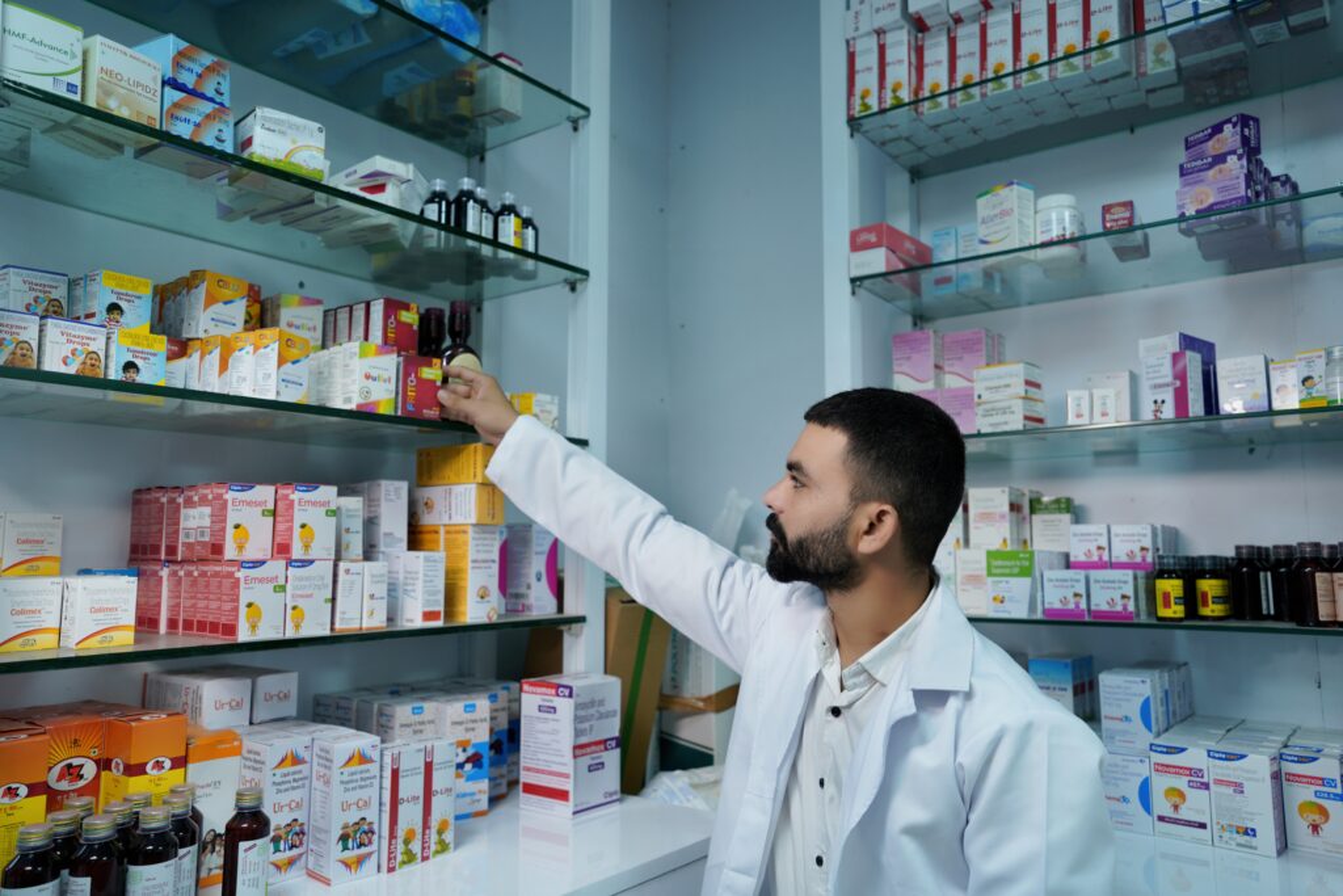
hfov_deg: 67.4
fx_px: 1007
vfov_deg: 47.9
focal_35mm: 27
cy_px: 448
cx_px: 672
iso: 200
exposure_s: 1/60
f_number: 2.8
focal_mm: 27
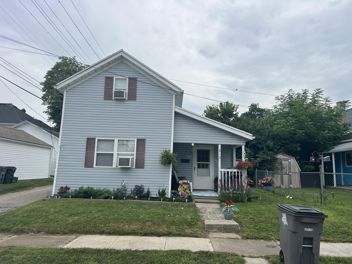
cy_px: 132
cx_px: 176
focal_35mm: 26
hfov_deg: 67.3
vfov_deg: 53.1
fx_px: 264
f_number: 1.5
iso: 50
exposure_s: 1/4444
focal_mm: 5.7
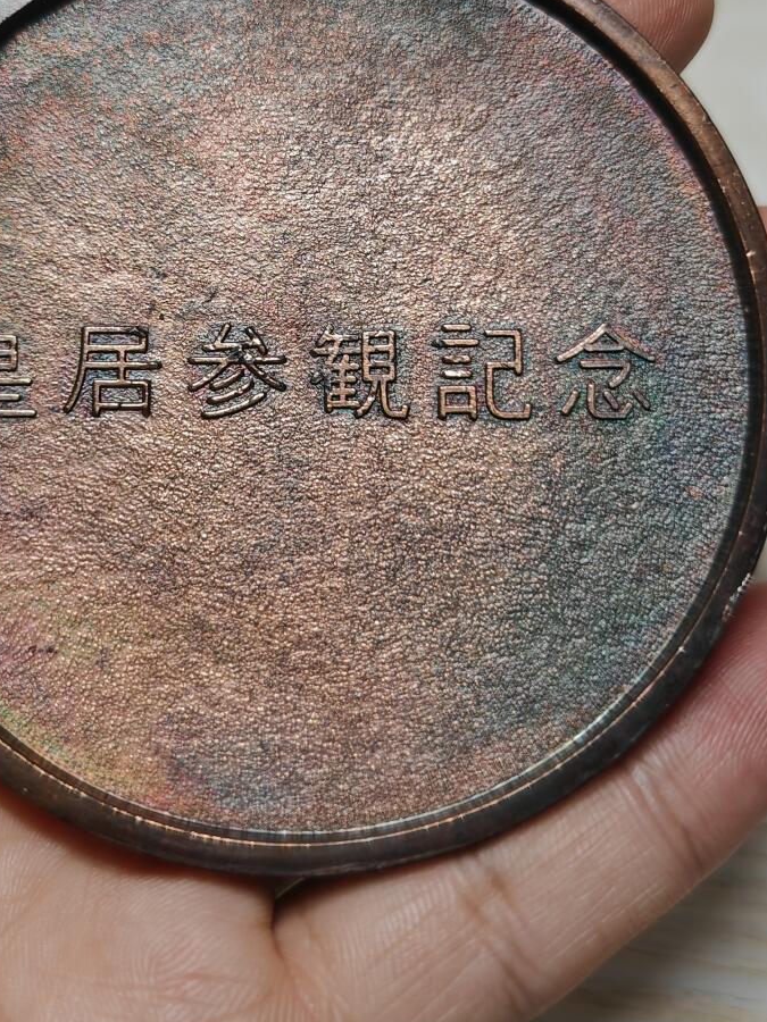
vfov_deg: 35.3
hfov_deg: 27.0
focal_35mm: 54
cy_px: 363
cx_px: 297
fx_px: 1595
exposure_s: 1/100
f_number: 1.6
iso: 80
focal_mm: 7.62
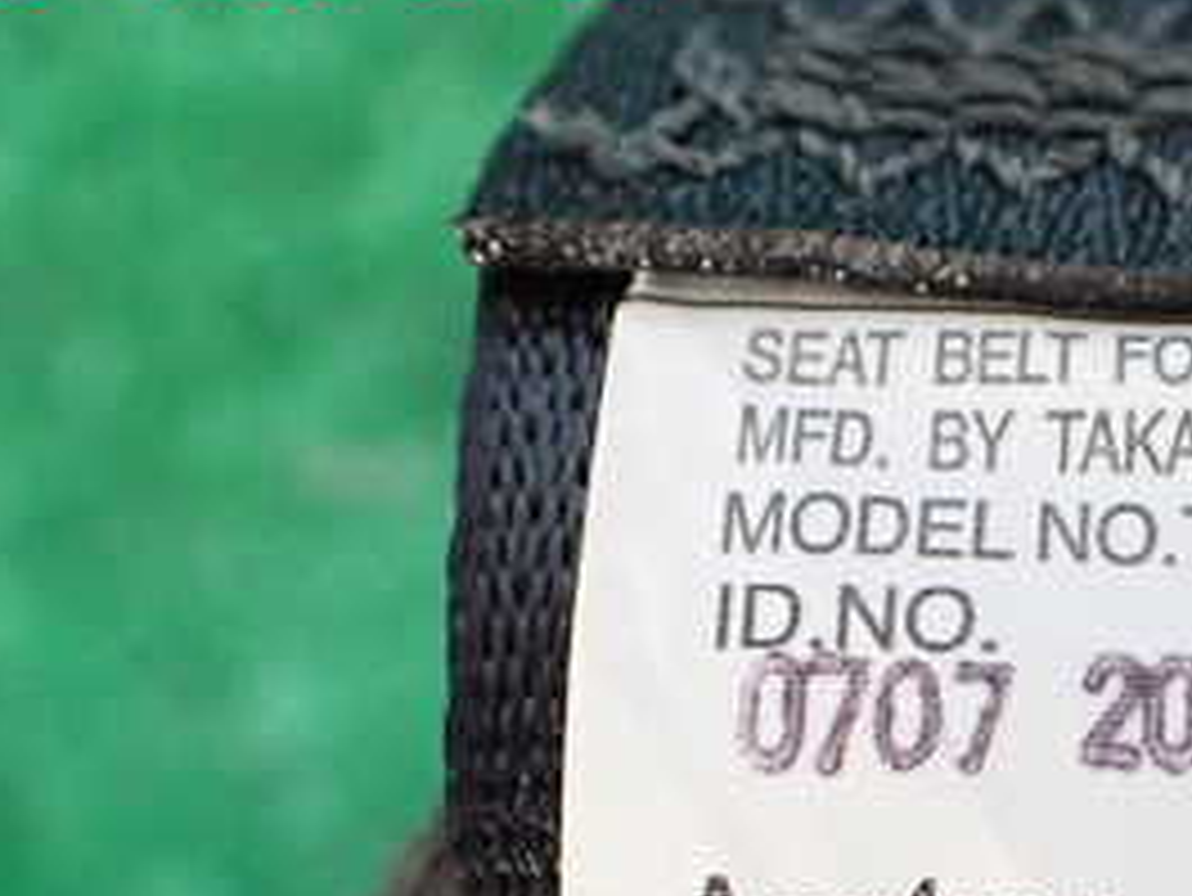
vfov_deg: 20.8
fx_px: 2343
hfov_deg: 27.0
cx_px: 1179
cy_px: 919
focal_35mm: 68
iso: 640
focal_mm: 5.4
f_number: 2.3
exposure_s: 1/125
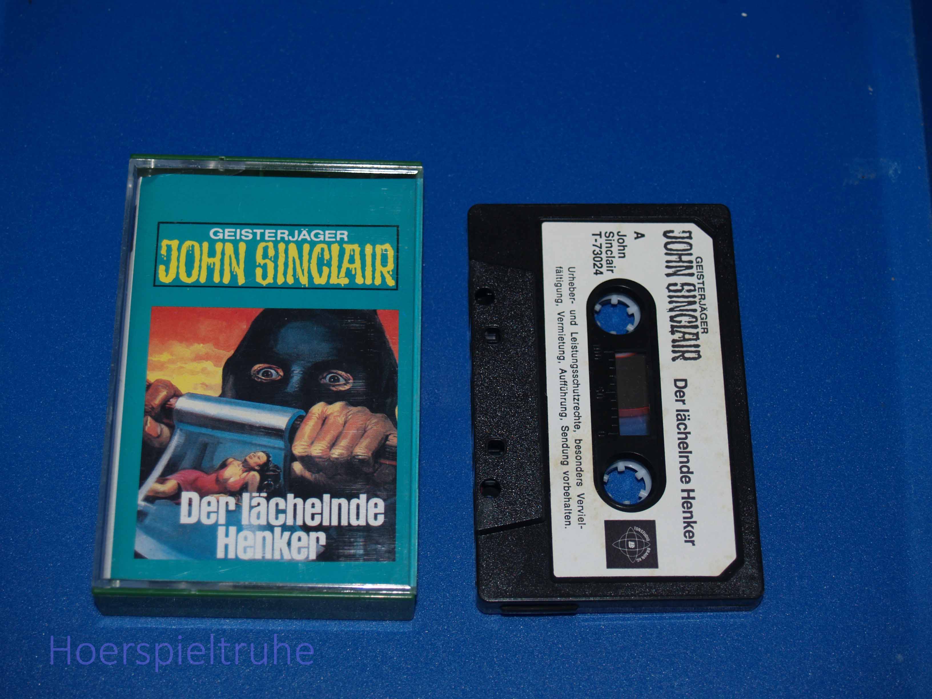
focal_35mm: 76
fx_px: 2046
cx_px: 466
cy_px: 350
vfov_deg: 19.4
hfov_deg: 25.7
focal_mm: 38
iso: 100
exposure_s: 1/80
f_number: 5.1
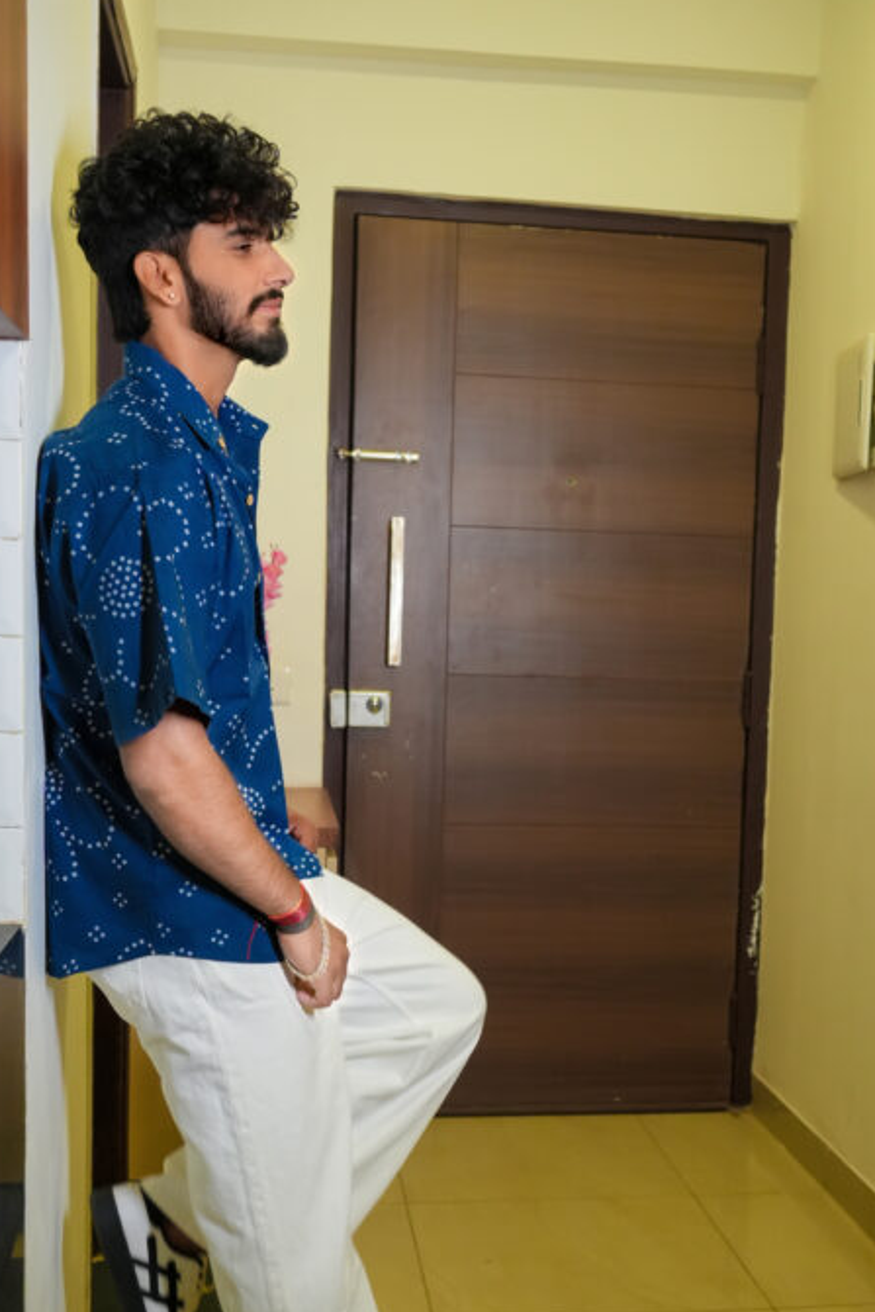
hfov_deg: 28.5
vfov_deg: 41.7
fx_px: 1713
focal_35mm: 47
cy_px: 775
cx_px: 574
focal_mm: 35
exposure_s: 1/160
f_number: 5.6
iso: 2500
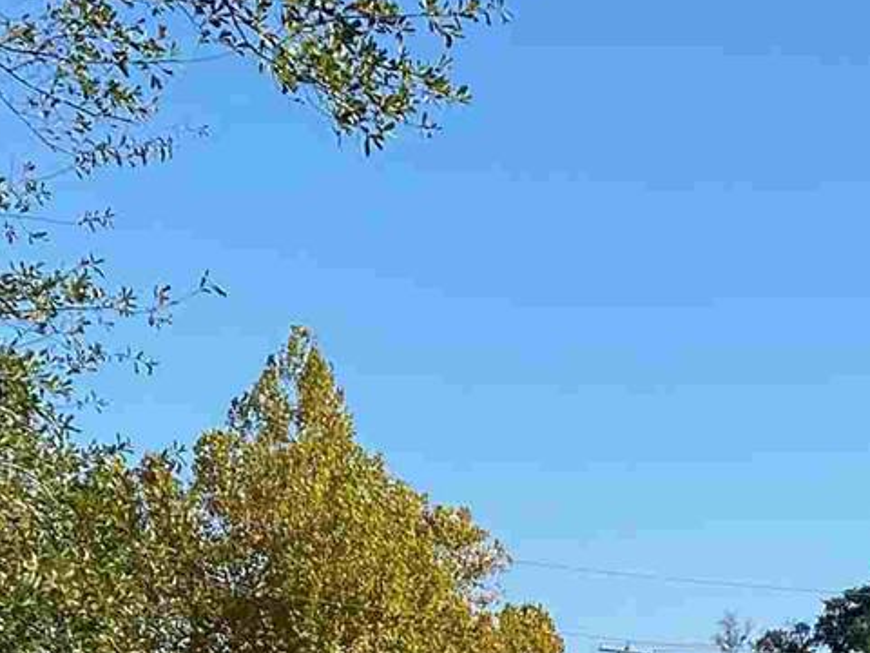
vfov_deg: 12.0
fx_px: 2790
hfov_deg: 17.5
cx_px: 752
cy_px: 1255
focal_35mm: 111
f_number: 1.8
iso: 32
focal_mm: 4.25
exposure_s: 1/1898
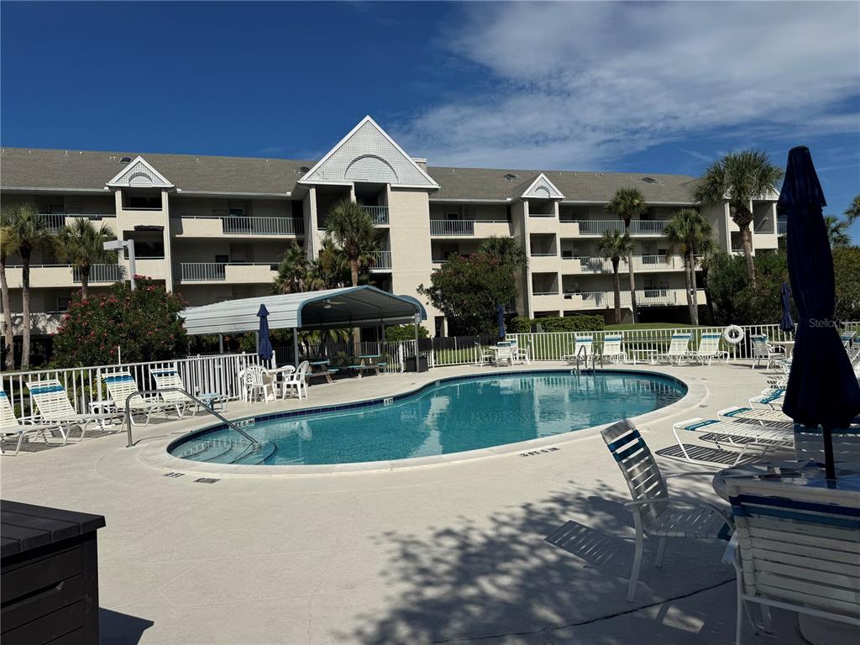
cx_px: 430
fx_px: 596
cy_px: 322
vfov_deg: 56.8
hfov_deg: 71.6
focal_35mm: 24
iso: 64
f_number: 1.78
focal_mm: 6.76
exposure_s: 1/12346
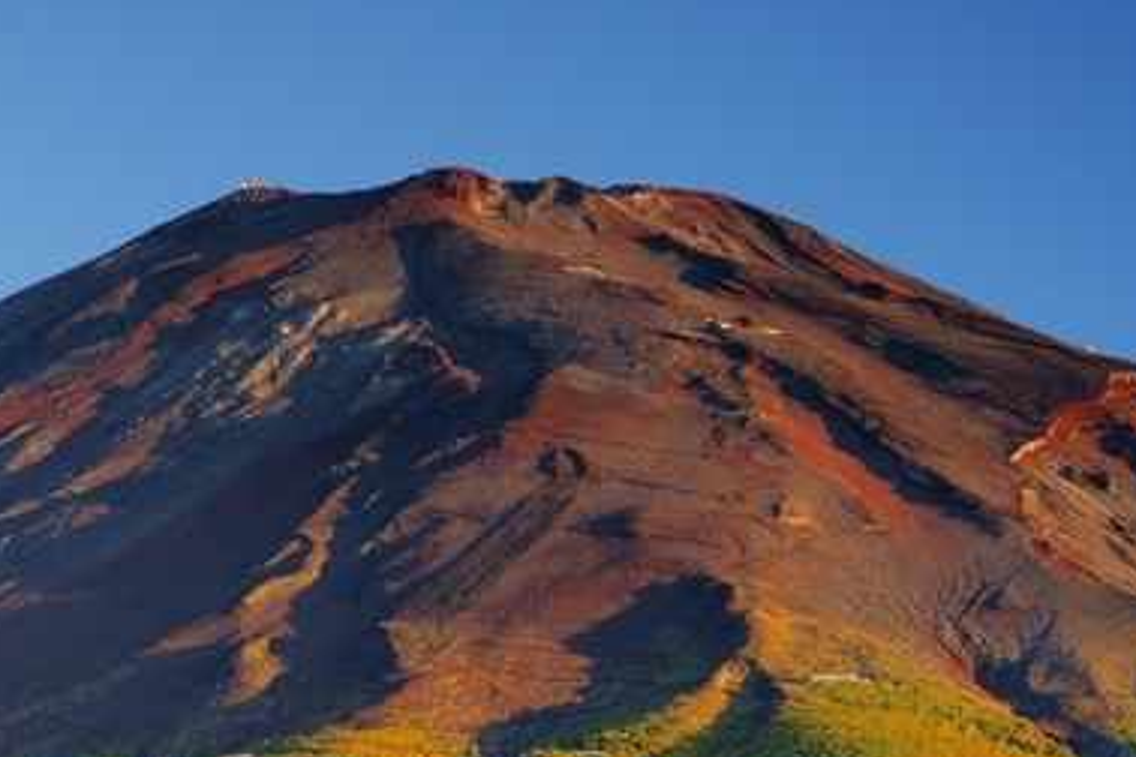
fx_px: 5616
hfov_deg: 11.5
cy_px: 578
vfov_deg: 7.7
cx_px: 697
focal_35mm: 178
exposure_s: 1/8
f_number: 11
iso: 100
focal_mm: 70
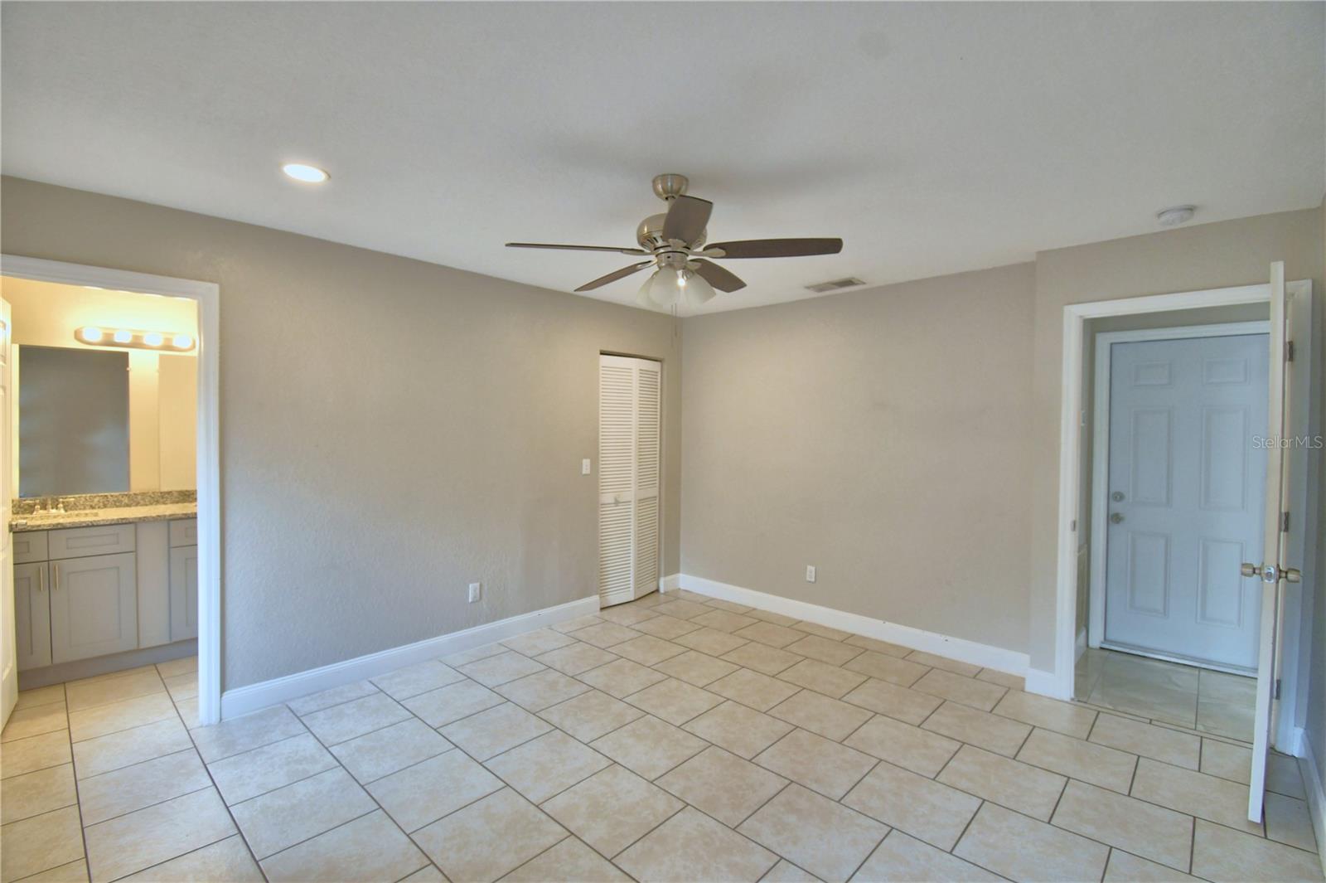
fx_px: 552
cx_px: 663
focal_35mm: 15
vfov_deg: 77.3
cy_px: 442
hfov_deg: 100.4
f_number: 4.5
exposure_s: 1/80
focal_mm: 10
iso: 400
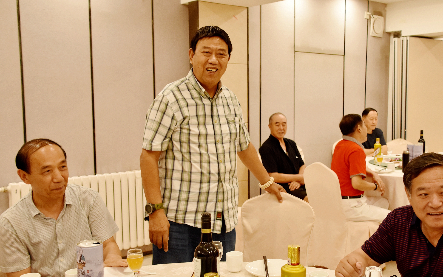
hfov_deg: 45.1
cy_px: 147
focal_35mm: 44
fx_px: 531
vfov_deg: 29.2
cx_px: 258
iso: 800
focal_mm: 24
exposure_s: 1/80
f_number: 4.5
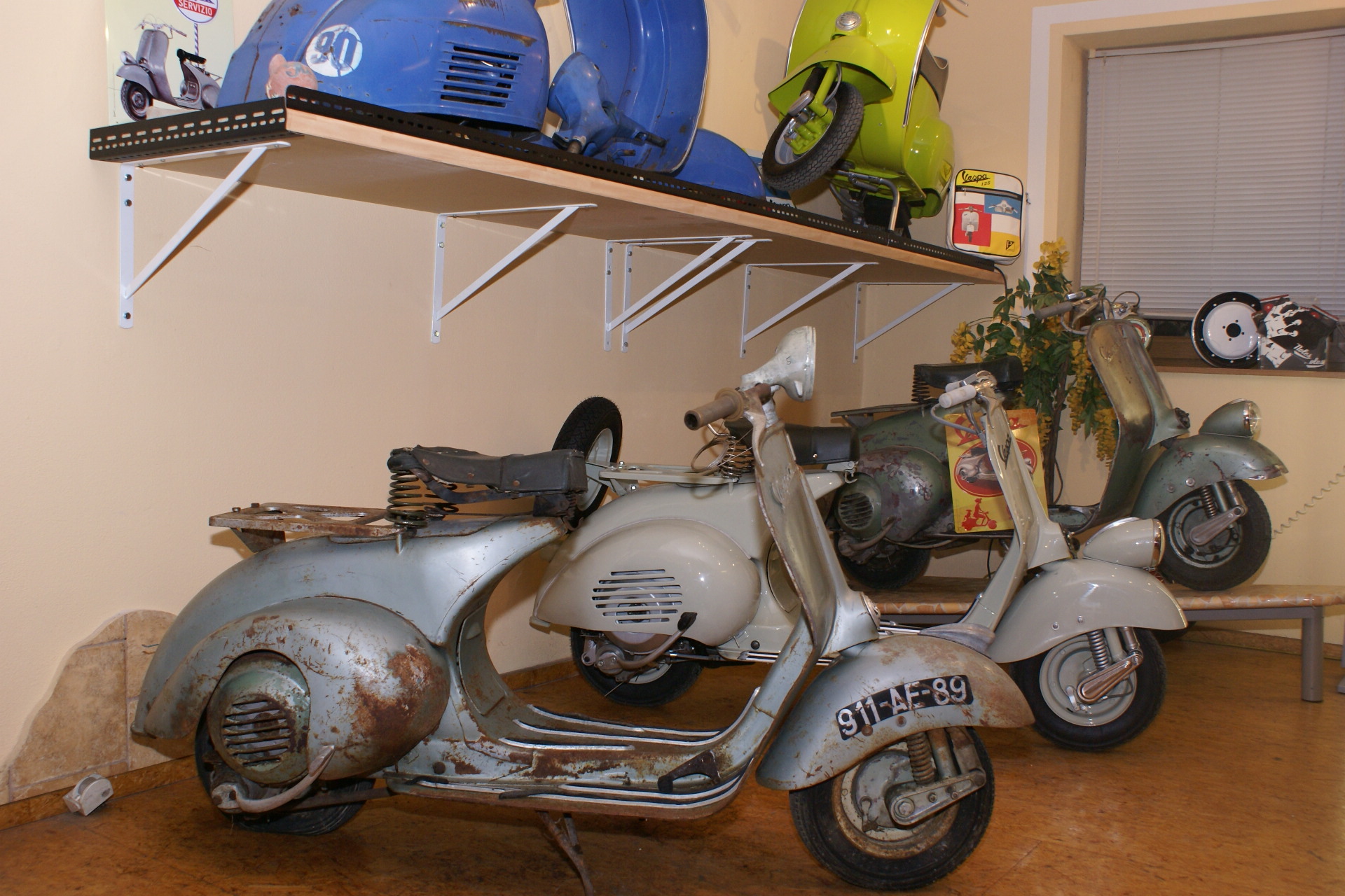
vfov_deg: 40.0
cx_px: 672
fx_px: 1233
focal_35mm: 33
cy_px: 448
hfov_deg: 57.2
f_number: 5.6
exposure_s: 1/60
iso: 400
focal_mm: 22
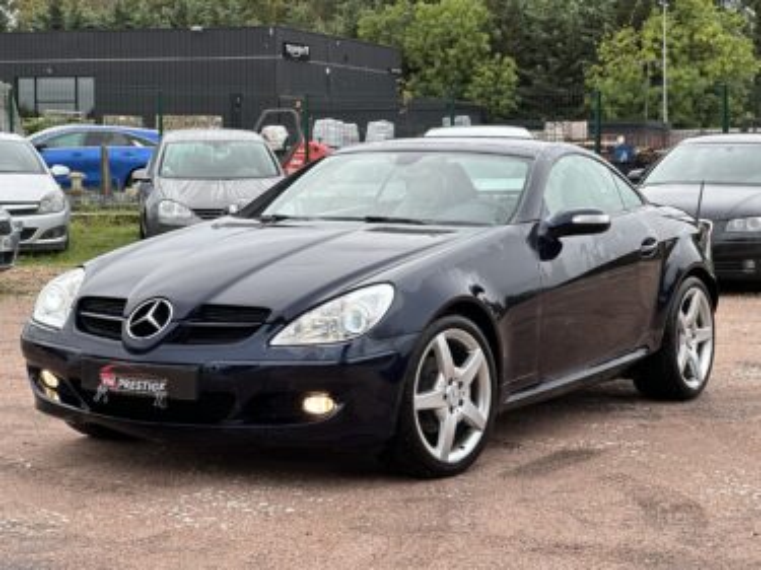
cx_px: 380
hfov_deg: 25.3
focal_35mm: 77
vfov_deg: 19.1
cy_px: 285
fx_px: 1692
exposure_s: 1/126
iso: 20
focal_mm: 9
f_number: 2.8
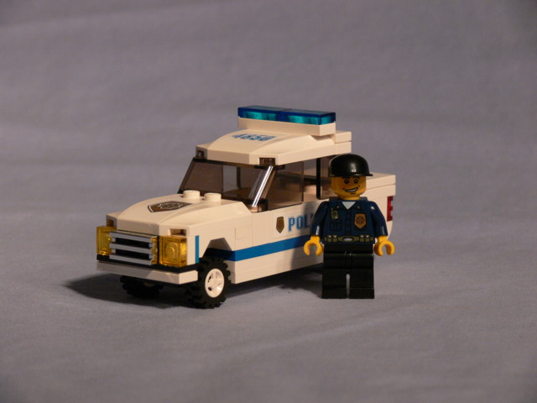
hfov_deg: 15.2
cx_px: 268
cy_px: 202
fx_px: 2017
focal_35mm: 130
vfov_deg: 11.4
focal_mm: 27.4
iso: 200
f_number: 4.5
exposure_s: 1/100
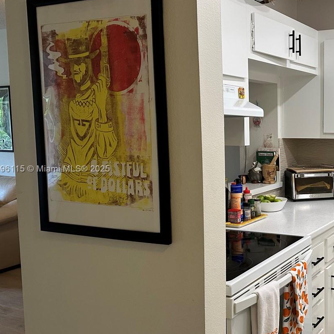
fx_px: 458
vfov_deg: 40.0
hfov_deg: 37.1
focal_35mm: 42
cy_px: 169
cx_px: 308
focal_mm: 6.86
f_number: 1.78
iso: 200
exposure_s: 1/120
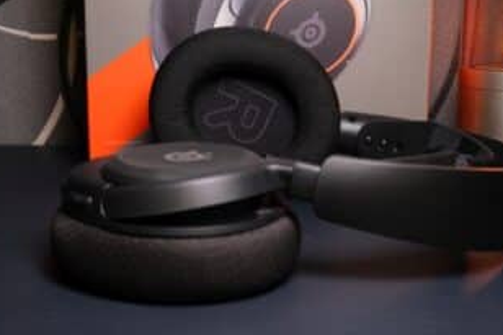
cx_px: 245
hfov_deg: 35.1
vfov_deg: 23.7
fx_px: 796
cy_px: 129
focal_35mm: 57
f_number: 9
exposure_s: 1/34
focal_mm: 30.2
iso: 1600
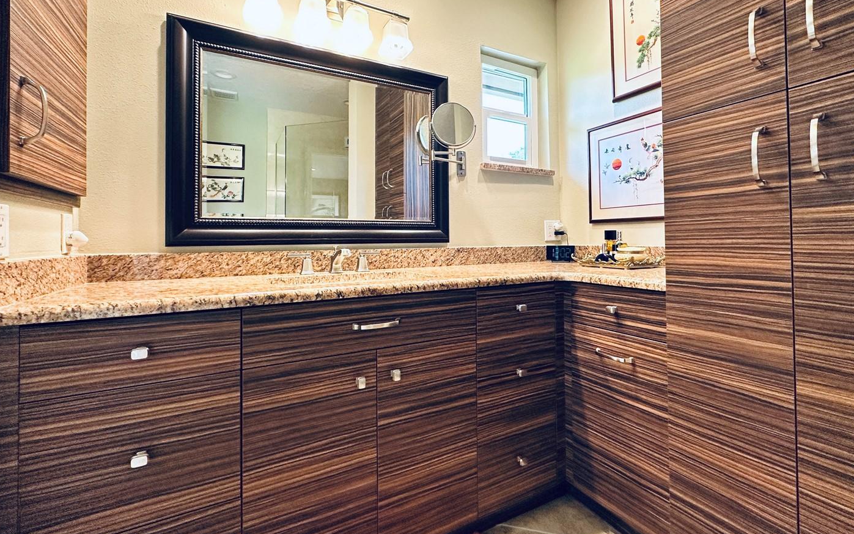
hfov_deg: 94.3
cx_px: 451
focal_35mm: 17
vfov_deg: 67.7
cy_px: 234
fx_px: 396
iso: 250
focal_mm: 2.22
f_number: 2.2
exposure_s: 1/120
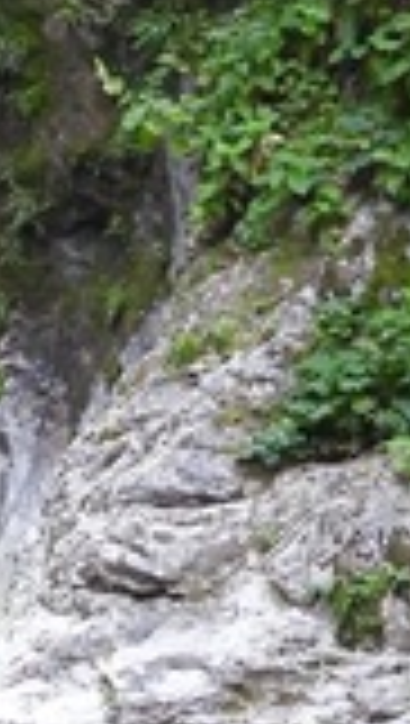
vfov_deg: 8.0
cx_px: -315
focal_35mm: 270
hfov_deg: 4.5
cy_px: 58
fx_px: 5199
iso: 400
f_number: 3.5
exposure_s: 1/25
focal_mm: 8.9
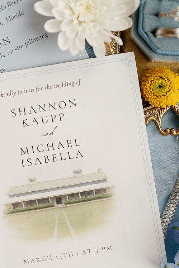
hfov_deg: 12.8
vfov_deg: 19.0
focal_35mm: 107
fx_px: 798
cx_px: 39
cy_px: 190
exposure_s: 1/1000
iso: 800
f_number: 2
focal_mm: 50
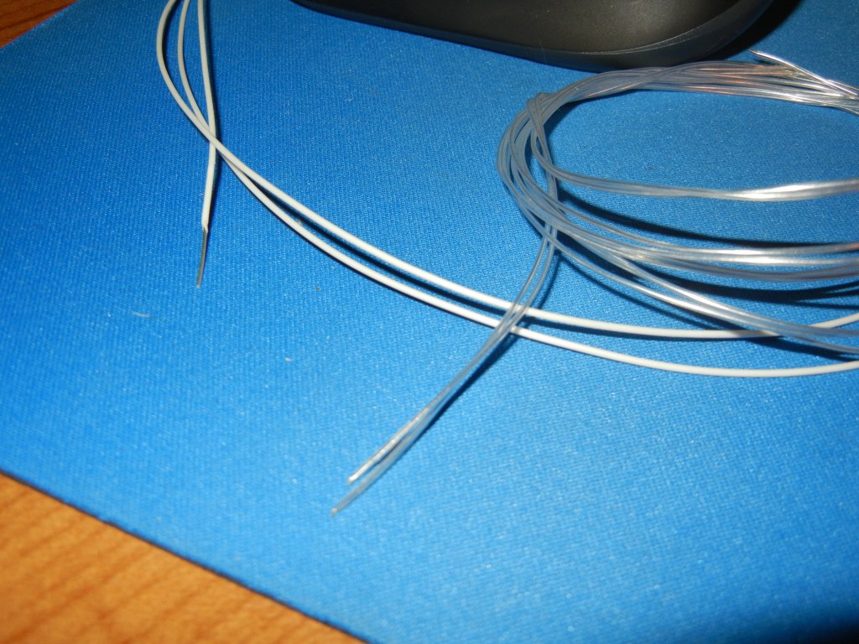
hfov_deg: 47.9
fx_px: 968
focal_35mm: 39
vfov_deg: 36.8
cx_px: 430
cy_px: 322
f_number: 3.7
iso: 200
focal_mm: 7.1
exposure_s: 1/30
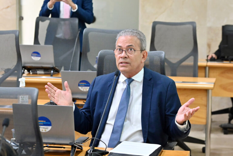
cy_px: 78
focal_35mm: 123
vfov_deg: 11.1
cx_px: 116
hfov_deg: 16.7
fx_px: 796
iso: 5000
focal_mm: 82
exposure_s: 1/250
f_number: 4.5
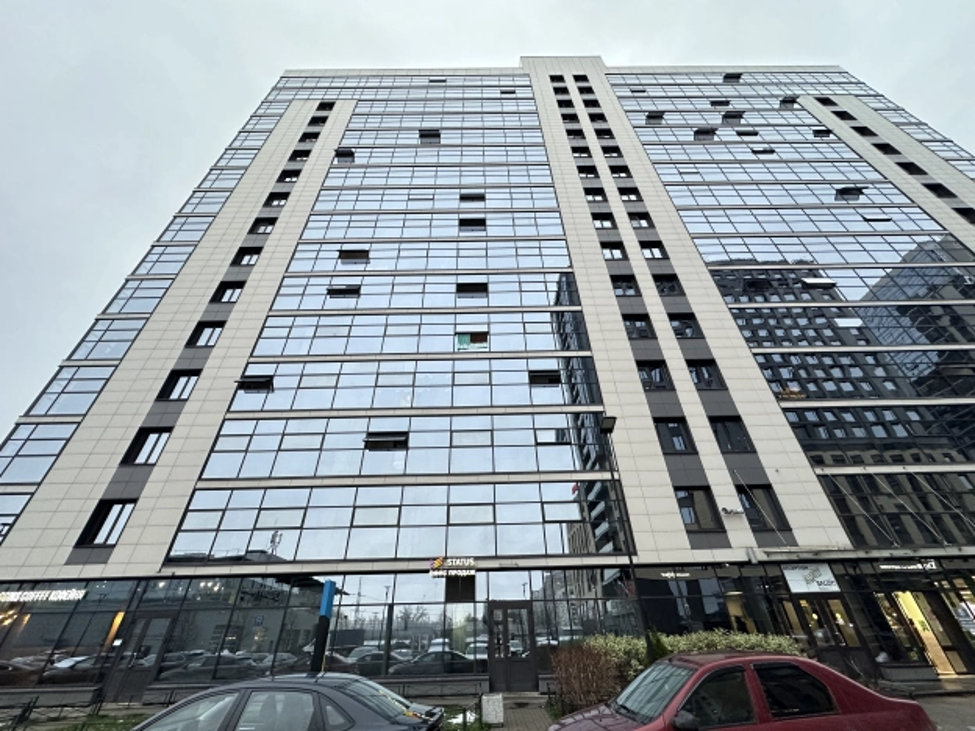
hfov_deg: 102.1
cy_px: 366
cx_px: 488
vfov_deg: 85.7
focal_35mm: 14
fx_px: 394
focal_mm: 2.22
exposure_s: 1/95
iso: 320
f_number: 2.2
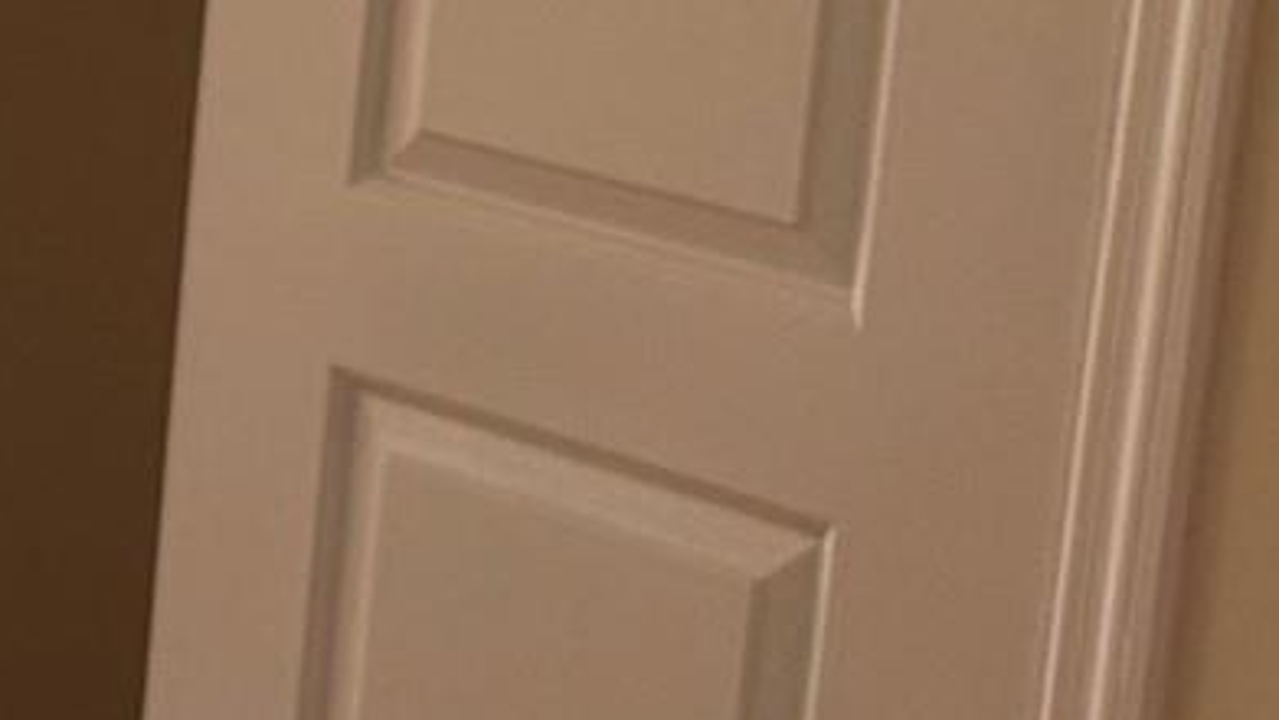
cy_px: -29
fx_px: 4647
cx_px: -1714
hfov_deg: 12.5
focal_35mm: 137
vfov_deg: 8.8
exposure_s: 1/293
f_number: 1.78
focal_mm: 6.86
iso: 80
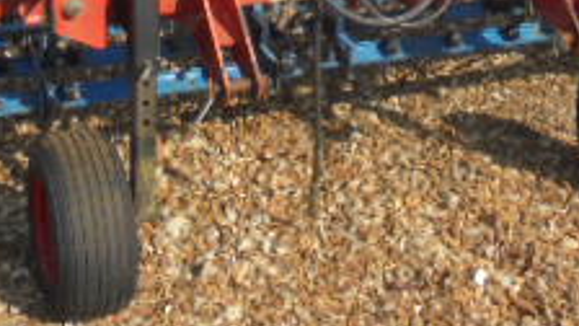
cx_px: 235
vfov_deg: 13.5
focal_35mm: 81
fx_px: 1244
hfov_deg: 26.2
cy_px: -254
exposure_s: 1/800
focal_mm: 4.6
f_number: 3.5
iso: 100
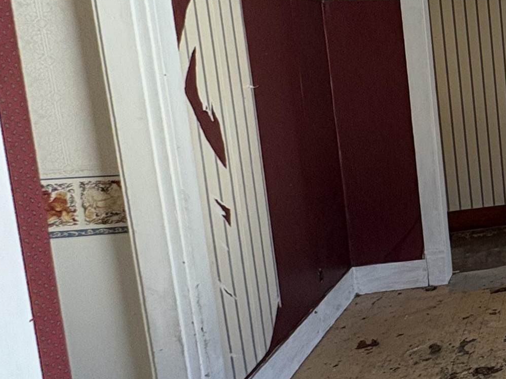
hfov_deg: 28.3
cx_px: 762
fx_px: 629
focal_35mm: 43
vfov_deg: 33.2
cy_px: 114
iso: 160
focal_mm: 2.22
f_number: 2.2
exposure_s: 1/99
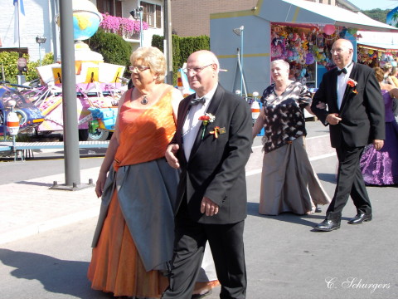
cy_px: 150
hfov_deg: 31.2
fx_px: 713
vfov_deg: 23.7
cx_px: 199
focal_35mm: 62
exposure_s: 1/170
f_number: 4.5
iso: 70
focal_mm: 9.5
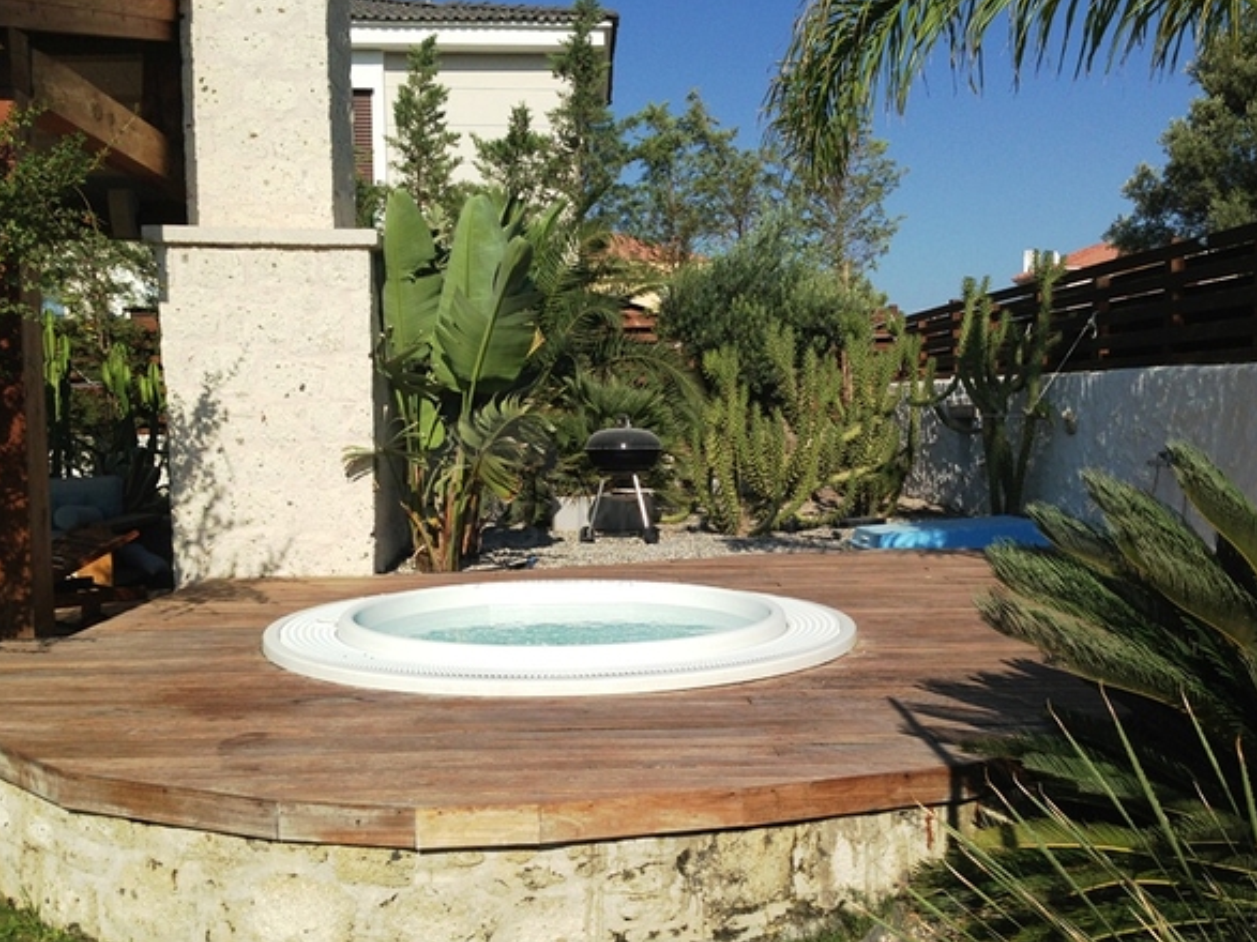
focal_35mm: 36
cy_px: 501
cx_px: 651
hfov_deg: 51.4
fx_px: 1307
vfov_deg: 39.6
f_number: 2.4
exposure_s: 1/3012
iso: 50
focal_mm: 4.13
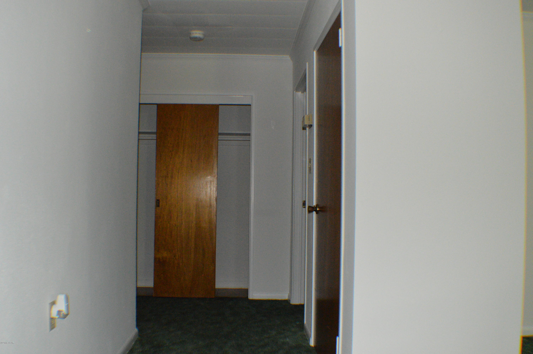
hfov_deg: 46.4
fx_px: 621
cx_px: 266
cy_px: 177
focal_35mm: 42
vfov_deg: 31.8
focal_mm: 28
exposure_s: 1/60
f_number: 4.5
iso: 3200
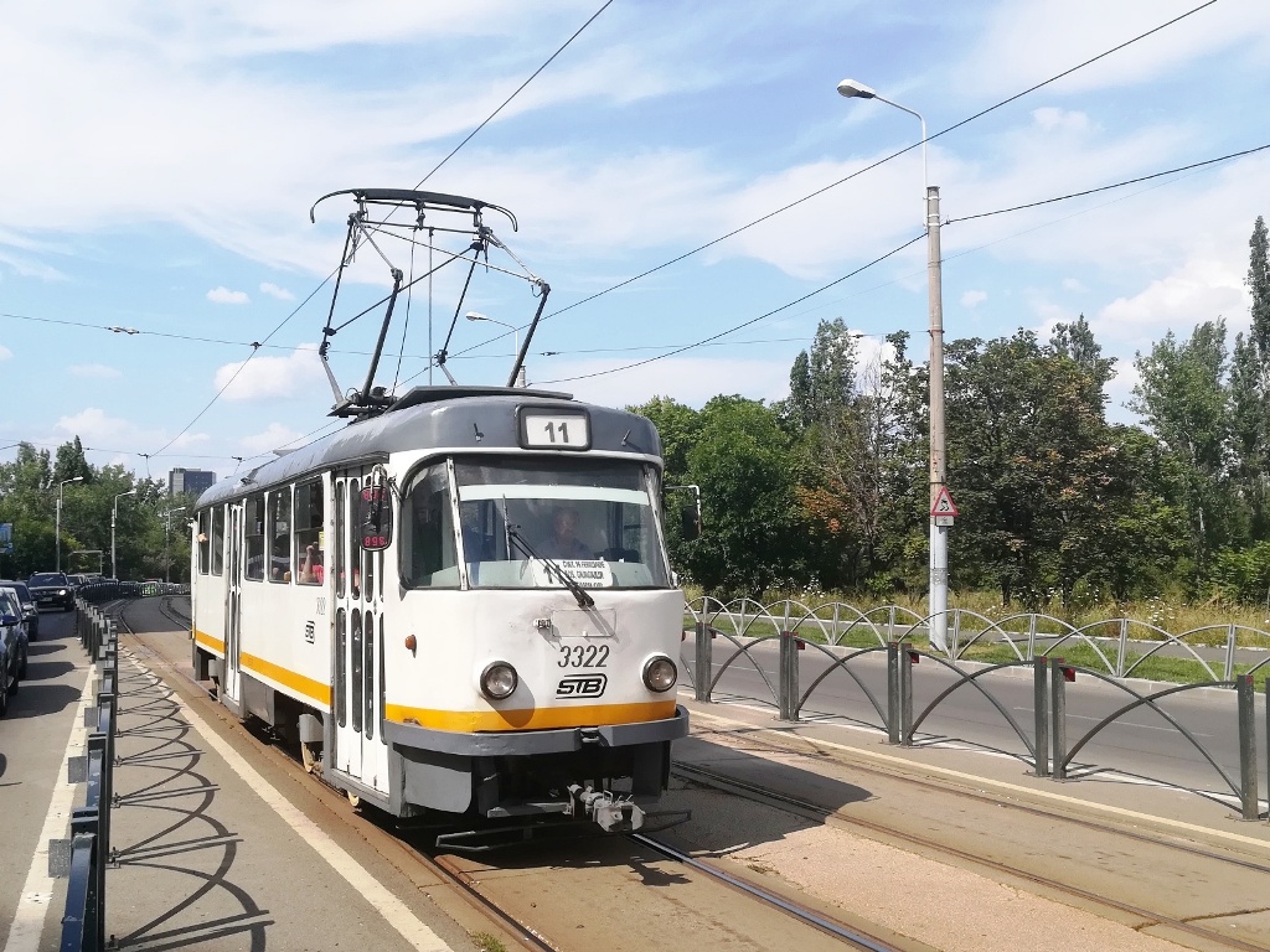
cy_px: 476
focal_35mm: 34
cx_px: 635
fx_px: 1247
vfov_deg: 41.8
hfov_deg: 54.0
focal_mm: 3.83
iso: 50
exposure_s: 1/1076
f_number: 2.2
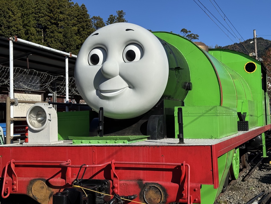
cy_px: 102
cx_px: 136
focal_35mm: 48
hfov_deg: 39.7
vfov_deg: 30.3
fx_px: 376
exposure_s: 1/5848
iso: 64
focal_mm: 6.76
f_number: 1.78
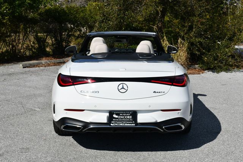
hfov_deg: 34.5
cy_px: 81
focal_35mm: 58
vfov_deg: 23.4
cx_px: 122
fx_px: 392
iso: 100
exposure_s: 1/400
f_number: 10
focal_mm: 29
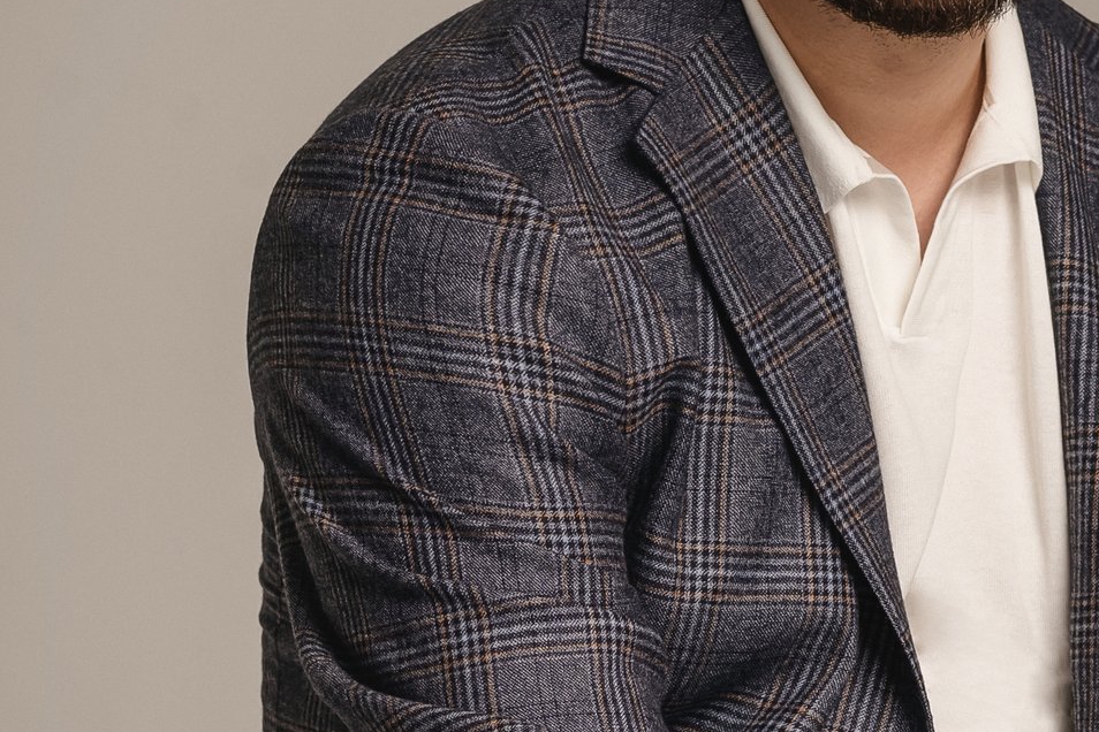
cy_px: 429
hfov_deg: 8.0
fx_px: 7845
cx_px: 848
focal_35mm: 257
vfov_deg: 5.3
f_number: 6.3
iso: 100
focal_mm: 85
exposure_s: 1/125
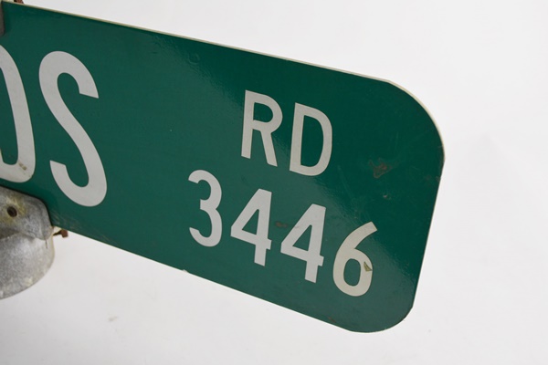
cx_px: 274
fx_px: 662
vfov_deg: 30.8
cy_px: 182
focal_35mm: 44
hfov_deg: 45.0
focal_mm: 29
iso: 360
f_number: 5.6
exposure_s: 1/125
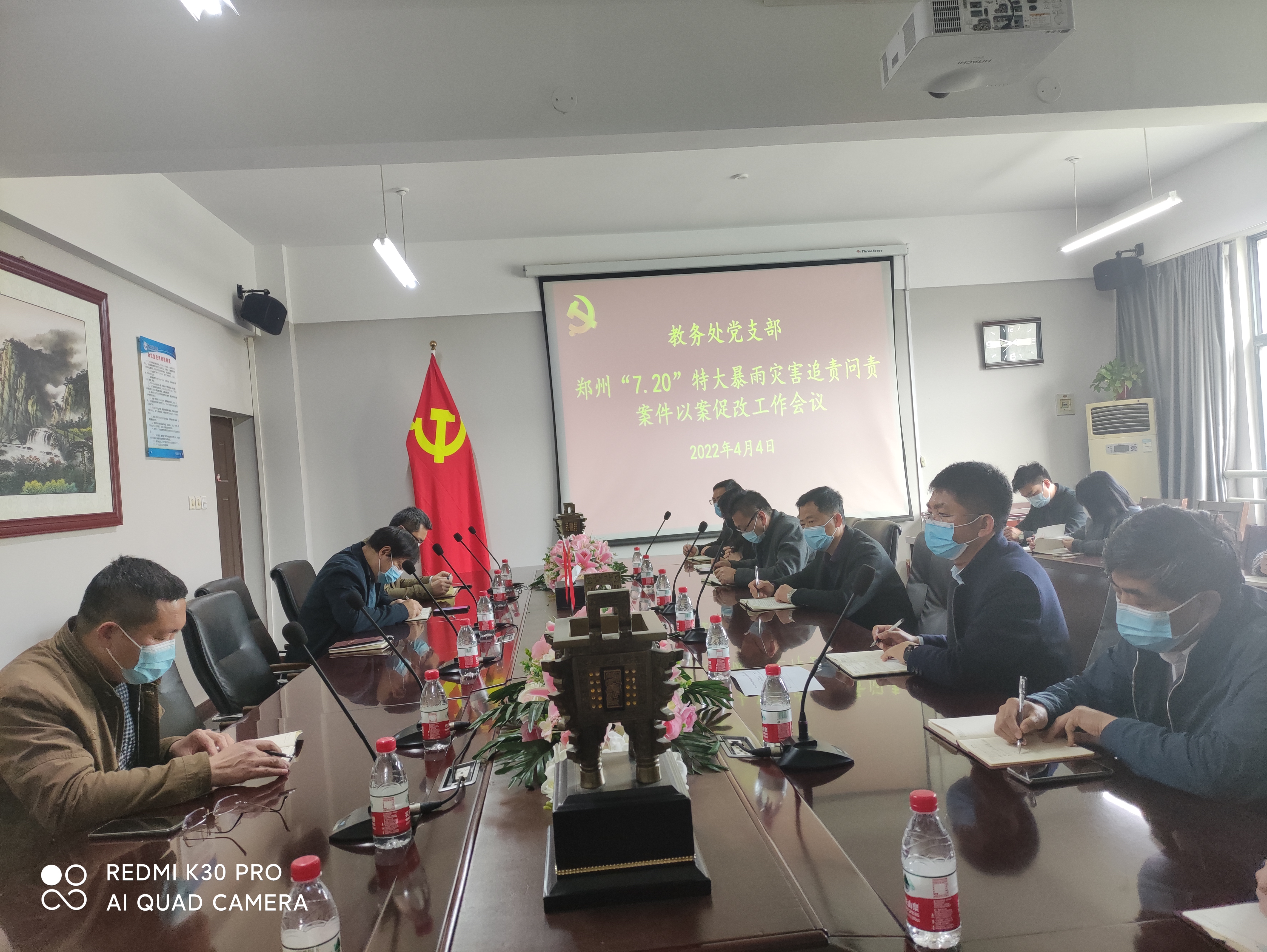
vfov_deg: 54.9
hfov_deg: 69.4
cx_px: 634
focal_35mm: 25
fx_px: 915
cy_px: 476
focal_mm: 5.43
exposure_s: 1/50
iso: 264
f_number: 1.89
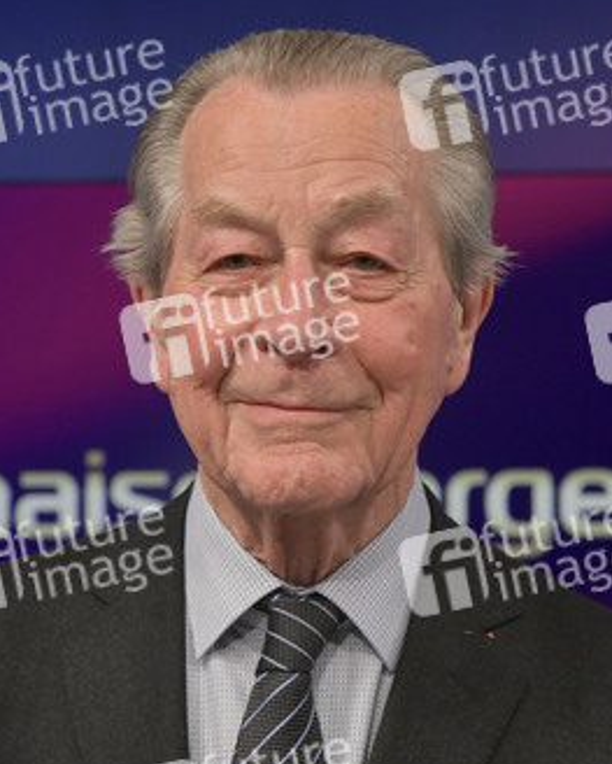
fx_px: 1809
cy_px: 445
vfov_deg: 23.8
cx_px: 307
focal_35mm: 80
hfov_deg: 19.2
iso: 2000
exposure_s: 1/200
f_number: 7.1
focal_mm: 70
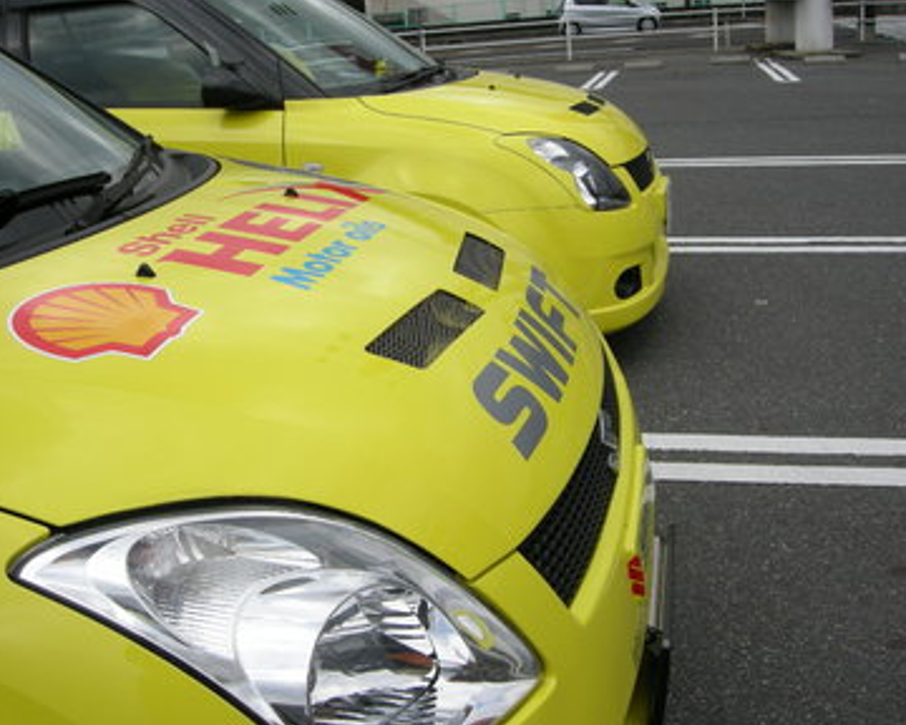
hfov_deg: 46.8
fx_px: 1046
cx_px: 445
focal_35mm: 39
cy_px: 357
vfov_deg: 38.2
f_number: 5.4
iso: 64
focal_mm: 7.5
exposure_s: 1/208
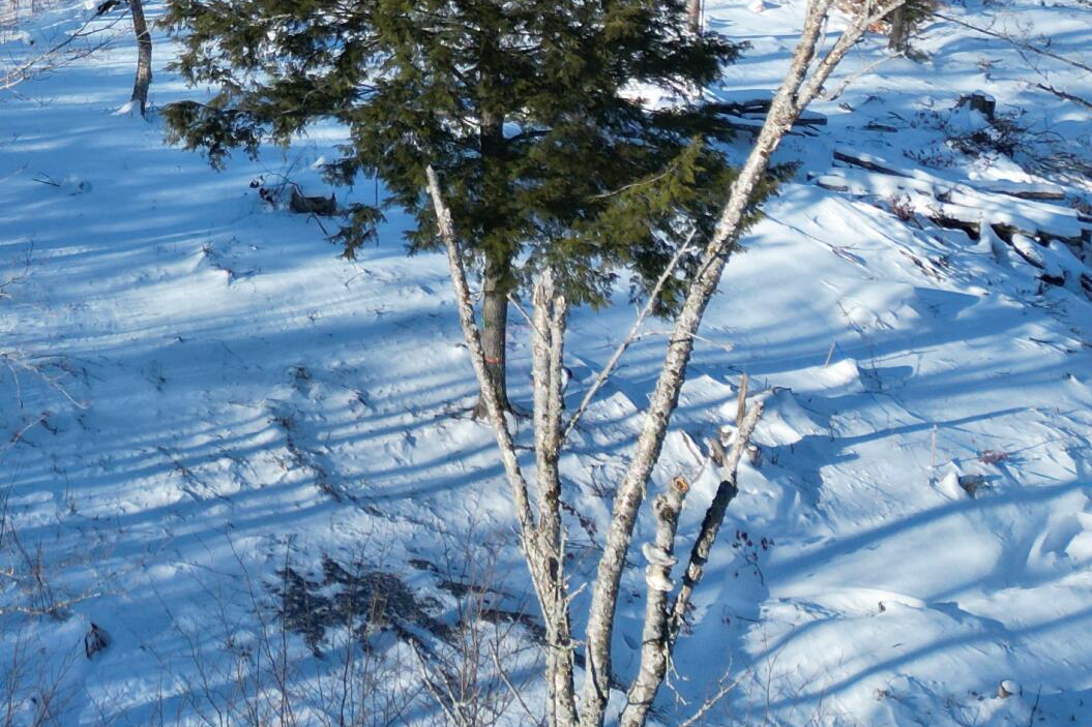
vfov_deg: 17.3
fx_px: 2153
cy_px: -356
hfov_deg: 27.0
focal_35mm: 71
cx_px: 29
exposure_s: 1/2500
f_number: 1.7
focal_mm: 6.72
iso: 140
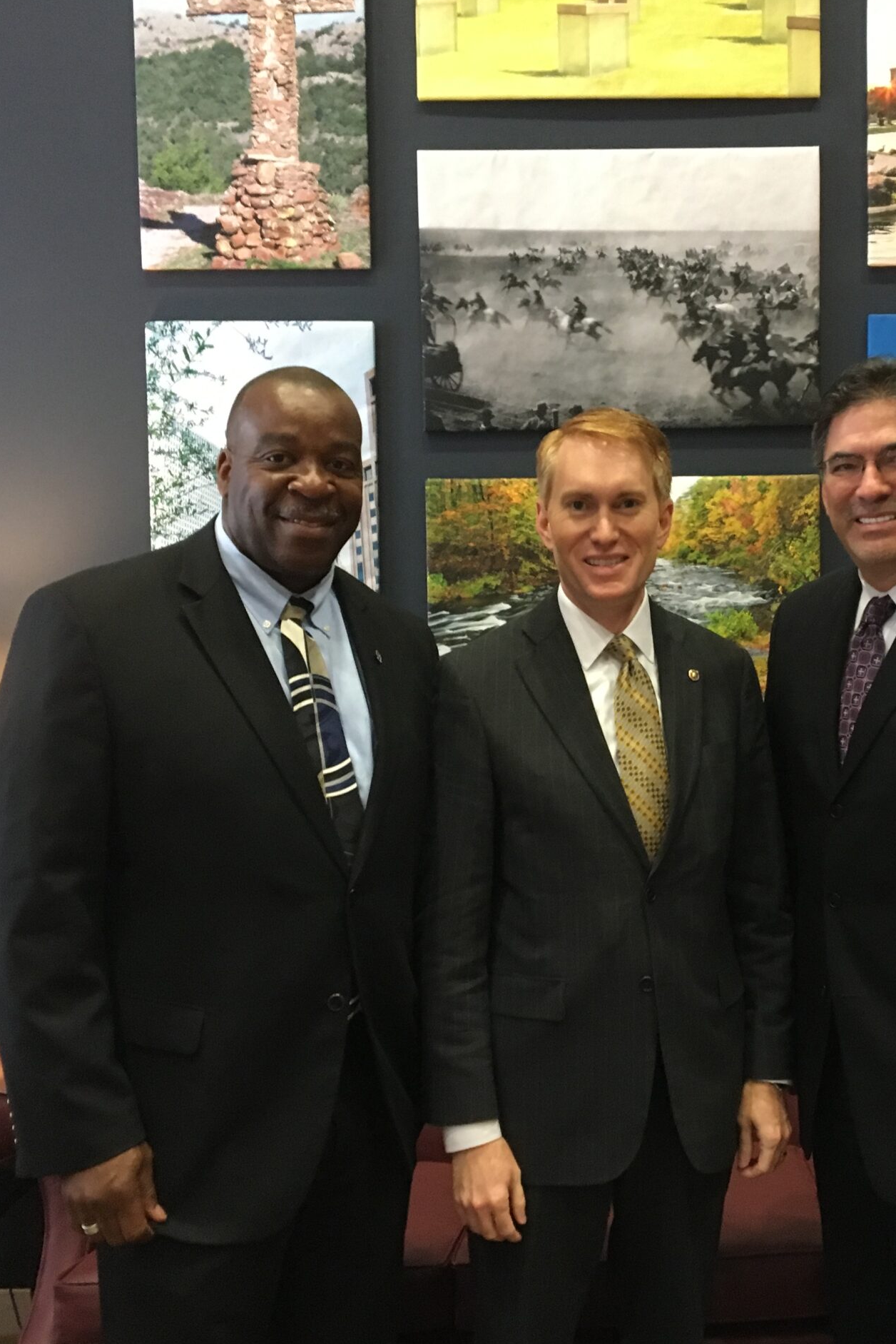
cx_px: 624
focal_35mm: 41
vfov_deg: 47.4
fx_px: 1530
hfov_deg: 32.3
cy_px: 677
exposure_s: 1/20
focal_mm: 4.15
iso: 200
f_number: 2.2
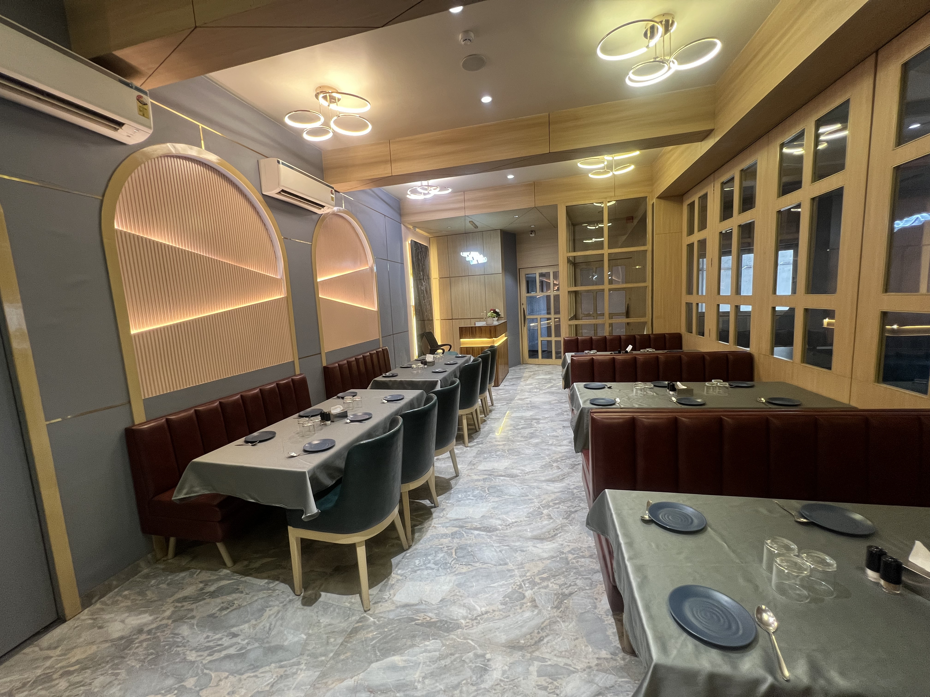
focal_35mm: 13
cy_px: 348
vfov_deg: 89.9
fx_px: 349
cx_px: 465
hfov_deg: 106.2
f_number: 1.8
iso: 250
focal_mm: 1.57
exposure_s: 1/100
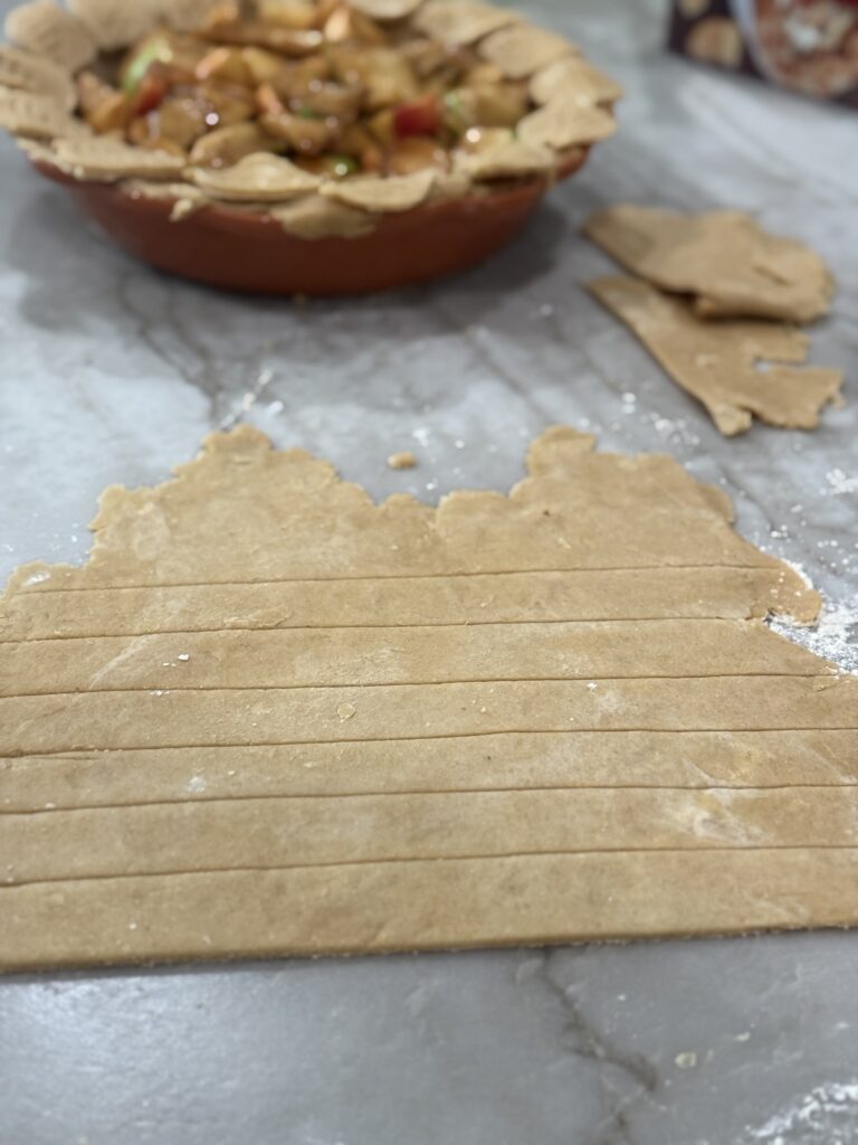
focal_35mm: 48
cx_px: 429
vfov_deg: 39.7
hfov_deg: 30.3
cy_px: 572
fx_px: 1586
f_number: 1.78
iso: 250
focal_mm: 6.76
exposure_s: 1/60
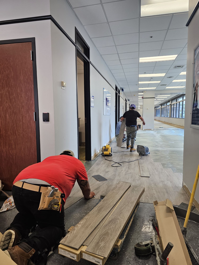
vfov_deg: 73.9
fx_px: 176
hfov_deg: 58.9
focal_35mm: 23
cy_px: 132
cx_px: 100
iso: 160
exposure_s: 1/180
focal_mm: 6.3
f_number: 1.7
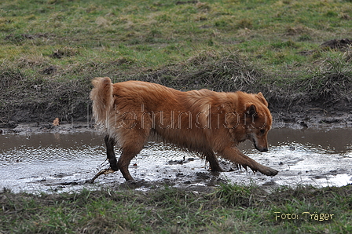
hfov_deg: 15.2
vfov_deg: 10.1
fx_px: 1319
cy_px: 117
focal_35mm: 135
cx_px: 176
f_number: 6.3
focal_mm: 90
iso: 400
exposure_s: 1/1000
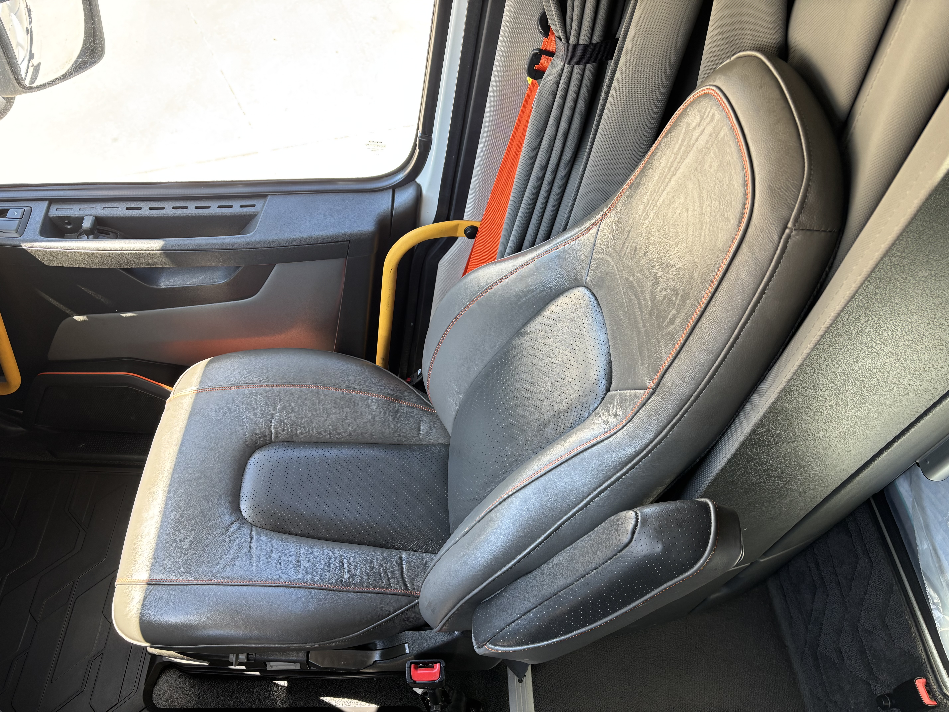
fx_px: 713
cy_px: 356
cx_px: 474
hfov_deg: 67.3
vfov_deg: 53.1
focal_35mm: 26
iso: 64
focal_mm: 5.96
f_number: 1.6
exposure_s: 1/121
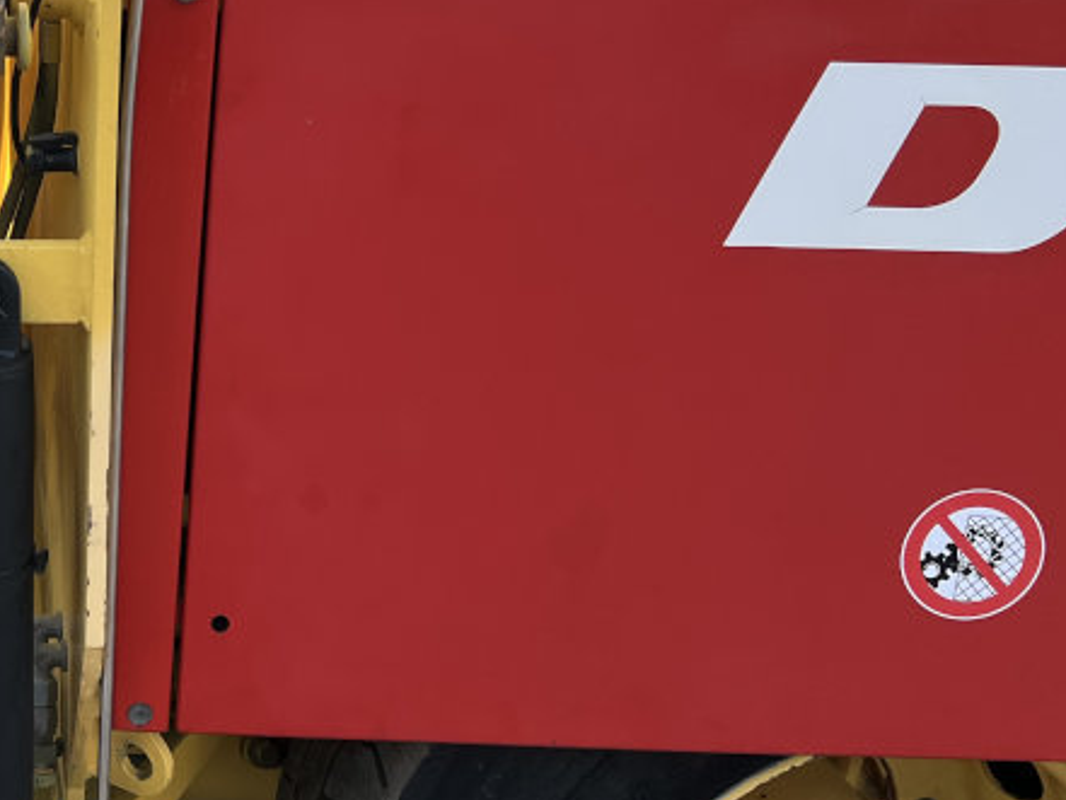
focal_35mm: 59
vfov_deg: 24.3
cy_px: 118
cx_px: -73
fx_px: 1817
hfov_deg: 29.8
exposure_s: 1/696
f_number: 1.5
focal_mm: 5.7
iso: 50
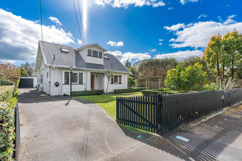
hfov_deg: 93.3
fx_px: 114
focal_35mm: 17
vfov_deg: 70.4
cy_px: 80
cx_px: 121
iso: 100
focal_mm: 17
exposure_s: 1/250
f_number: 8
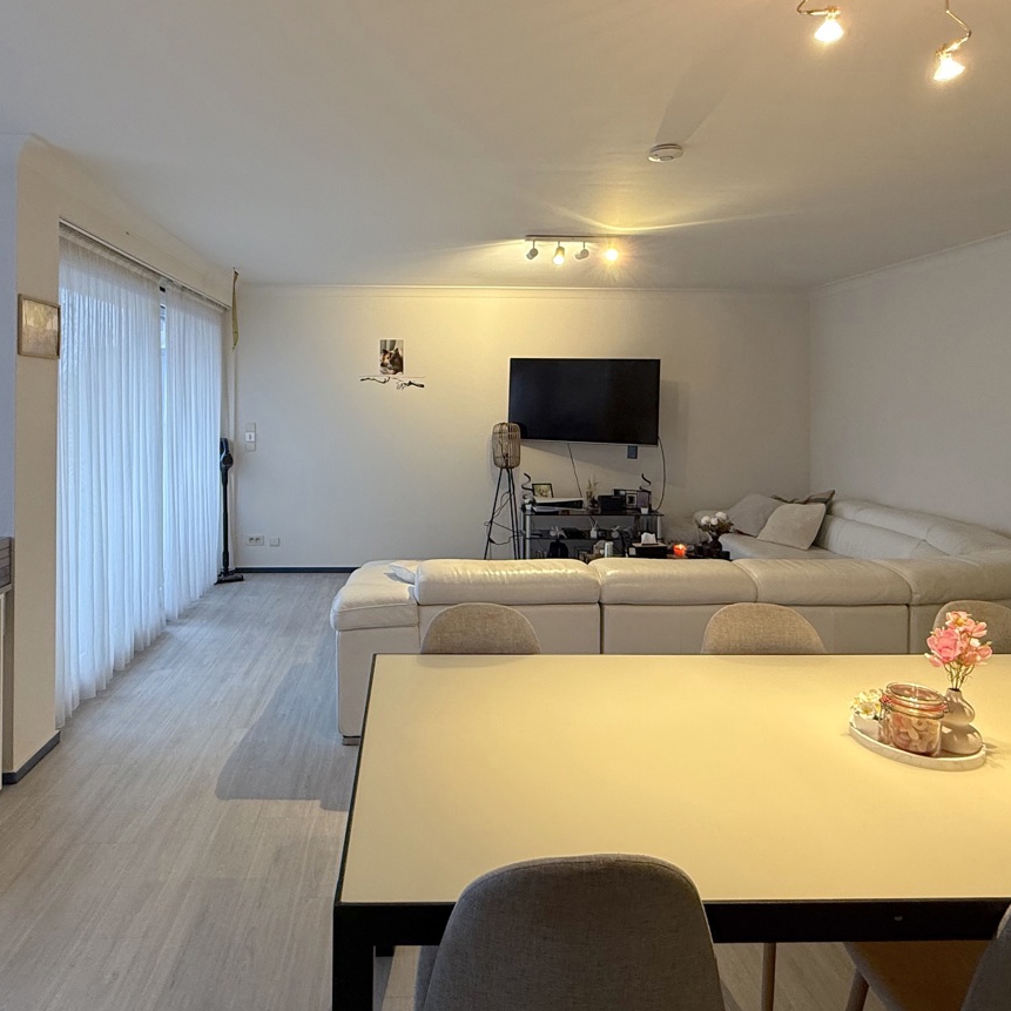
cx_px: 439
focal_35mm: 23
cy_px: 402
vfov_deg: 66.6
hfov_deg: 67.0
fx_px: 760
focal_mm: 2.22
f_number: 2.2
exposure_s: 1/50
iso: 200
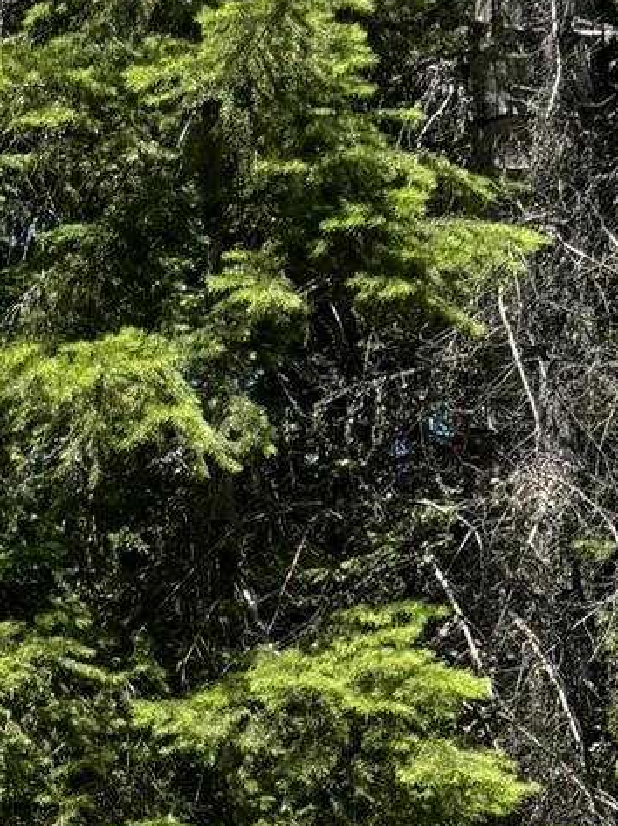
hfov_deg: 12.4
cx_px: -646
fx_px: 2479
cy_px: 1041
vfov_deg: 17.8
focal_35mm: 104
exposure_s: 1/2415
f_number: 1.78
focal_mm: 6.76
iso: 80
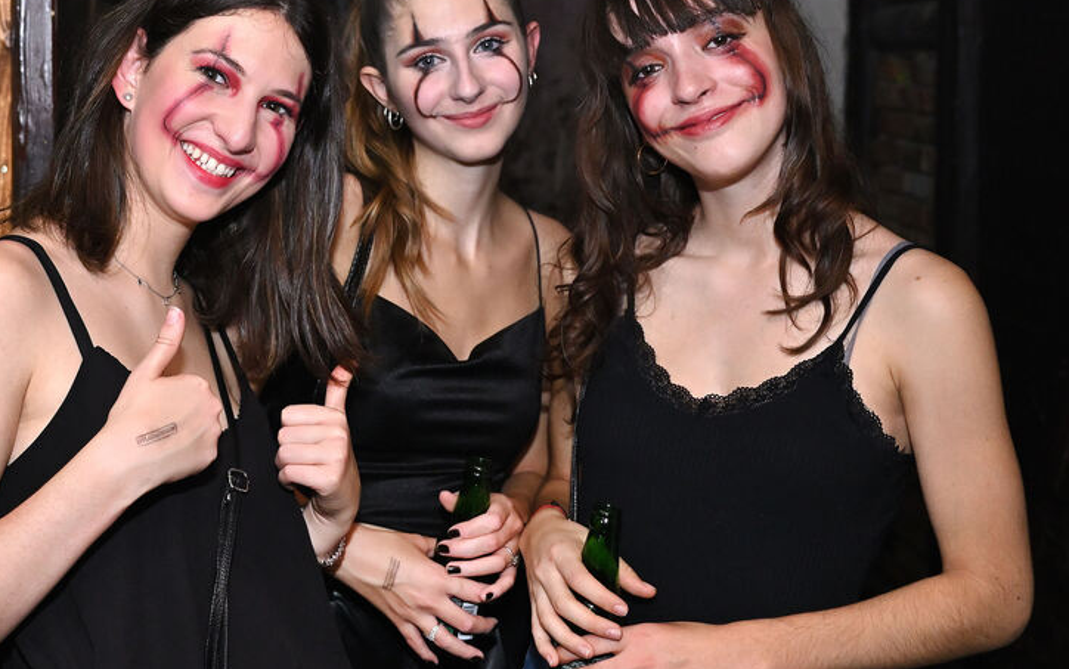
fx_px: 1598
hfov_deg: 35.6
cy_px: 284
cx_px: 196
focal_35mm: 55
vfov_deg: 23.6
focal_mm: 32.5
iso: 2000
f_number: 4
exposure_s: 1/160
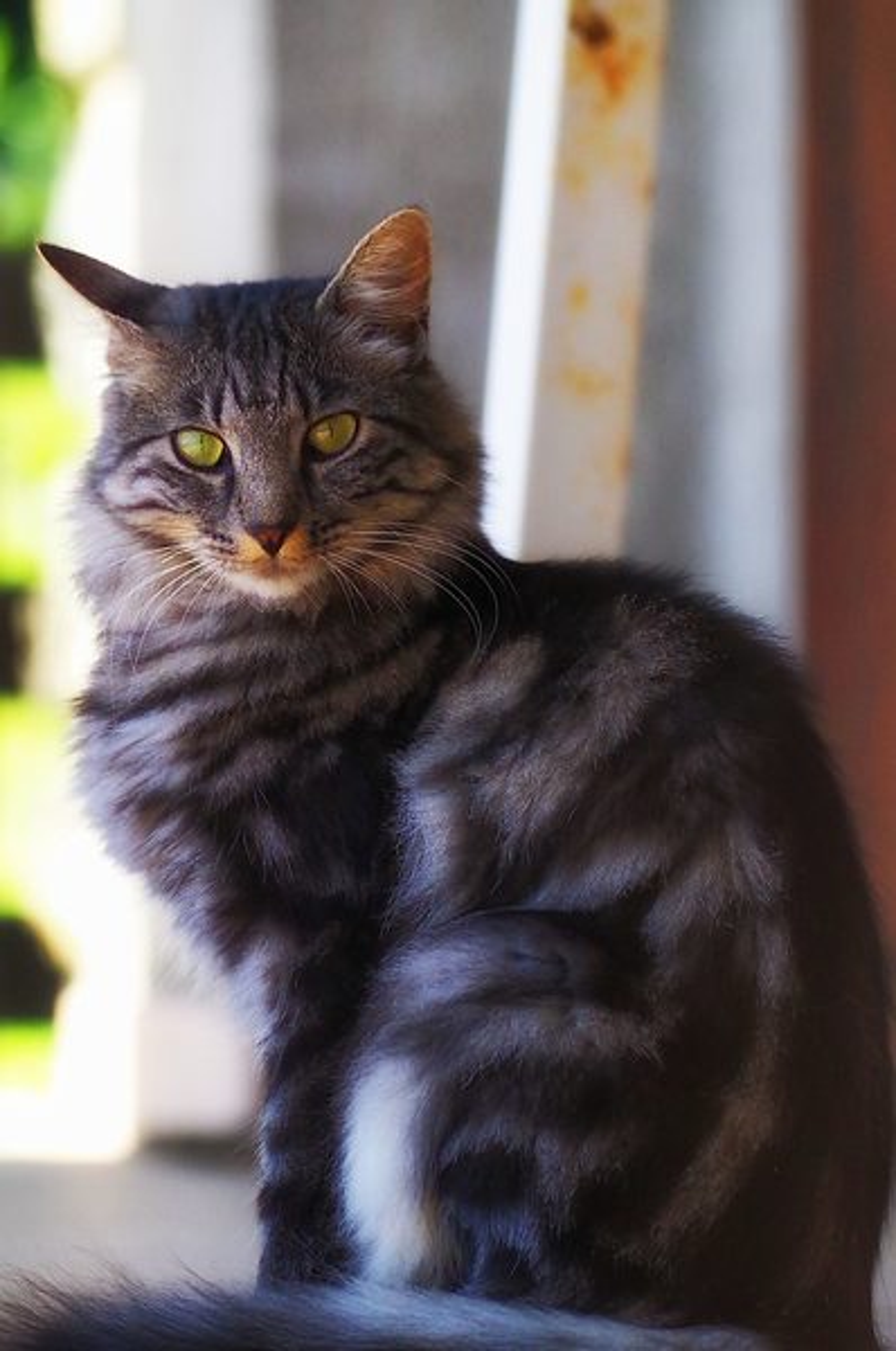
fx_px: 11238
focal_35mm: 300
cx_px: 448
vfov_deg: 6.9
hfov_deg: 4.6
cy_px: 676
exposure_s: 1/500
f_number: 8
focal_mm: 200
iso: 1600
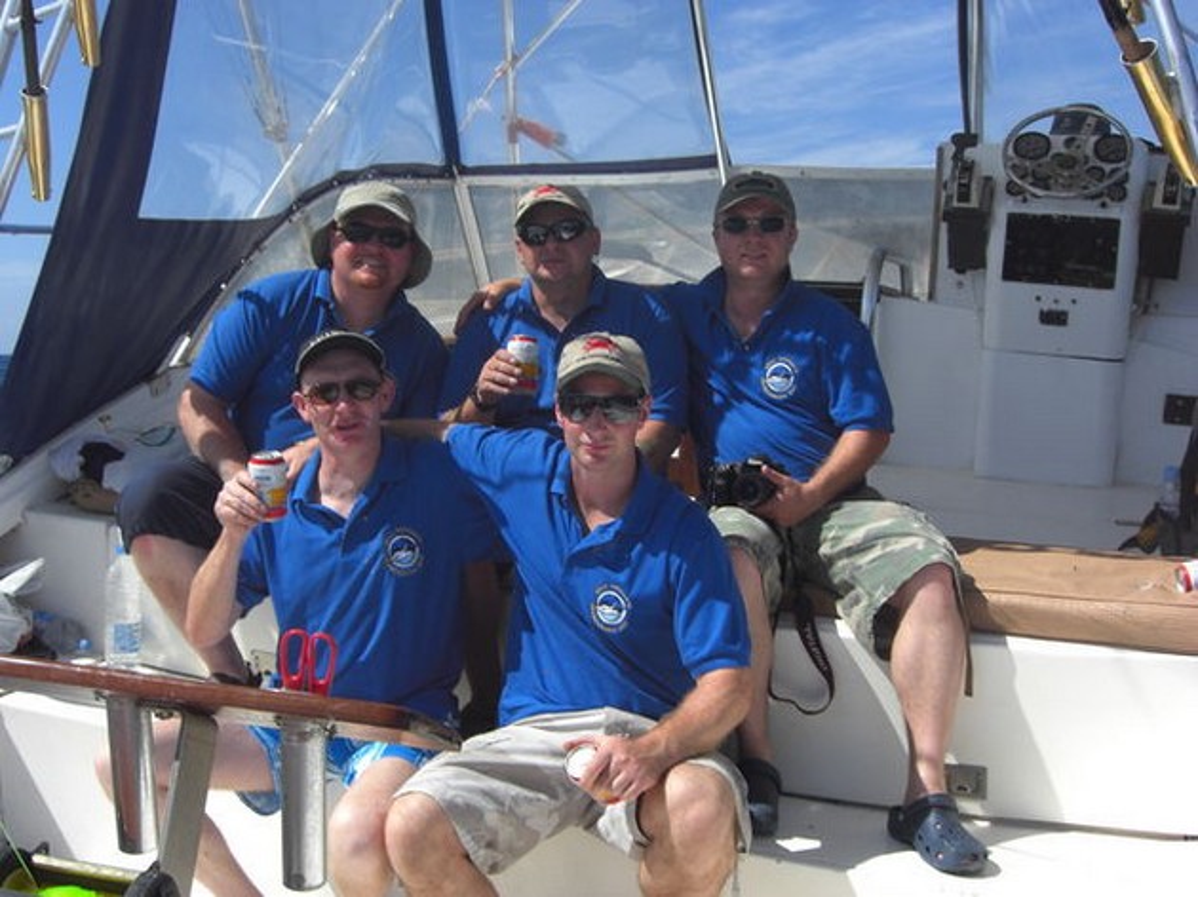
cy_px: 448
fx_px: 1315
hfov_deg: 49.0
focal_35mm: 38
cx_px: 599
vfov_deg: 37.7
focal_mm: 7.9
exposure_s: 1/200
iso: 80
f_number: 8
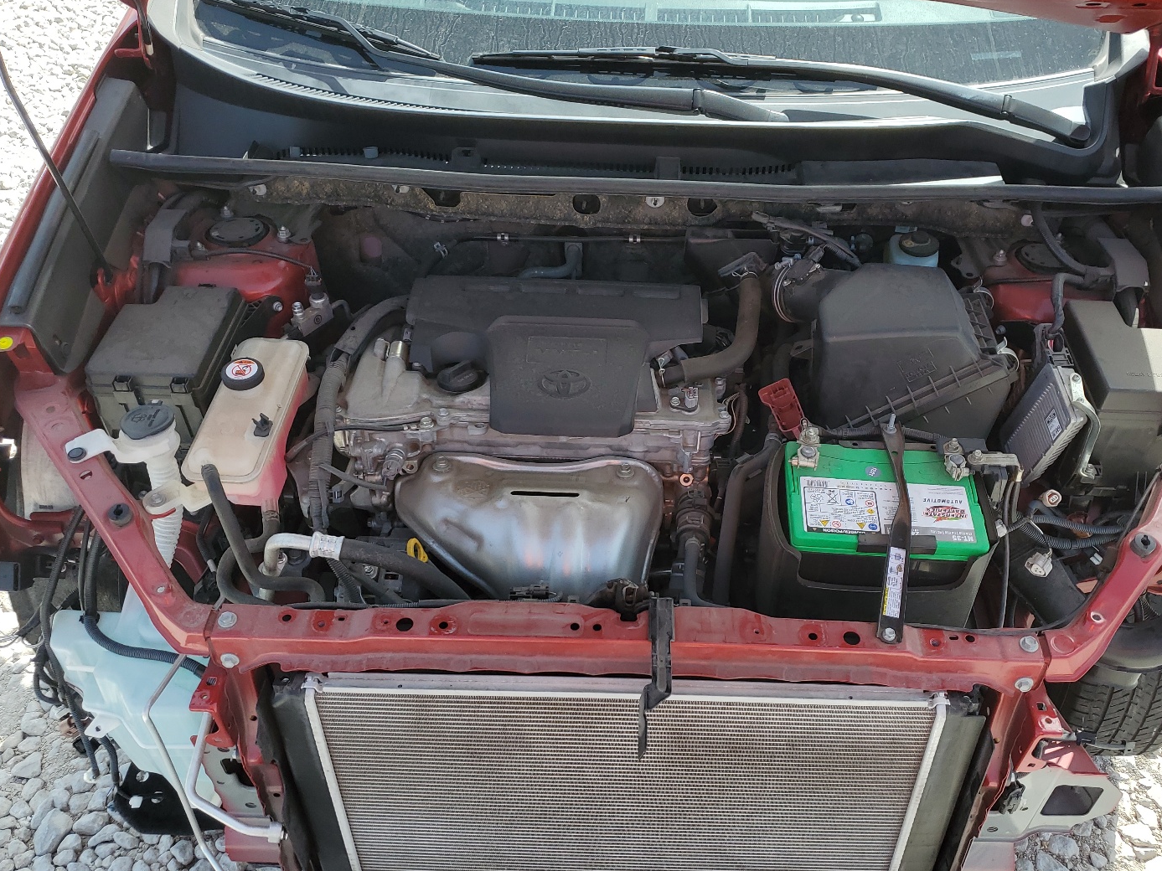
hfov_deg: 59.8
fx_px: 1007
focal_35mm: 30
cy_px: 487
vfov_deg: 46.7
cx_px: 651
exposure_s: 1/1111
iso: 50
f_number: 1.5
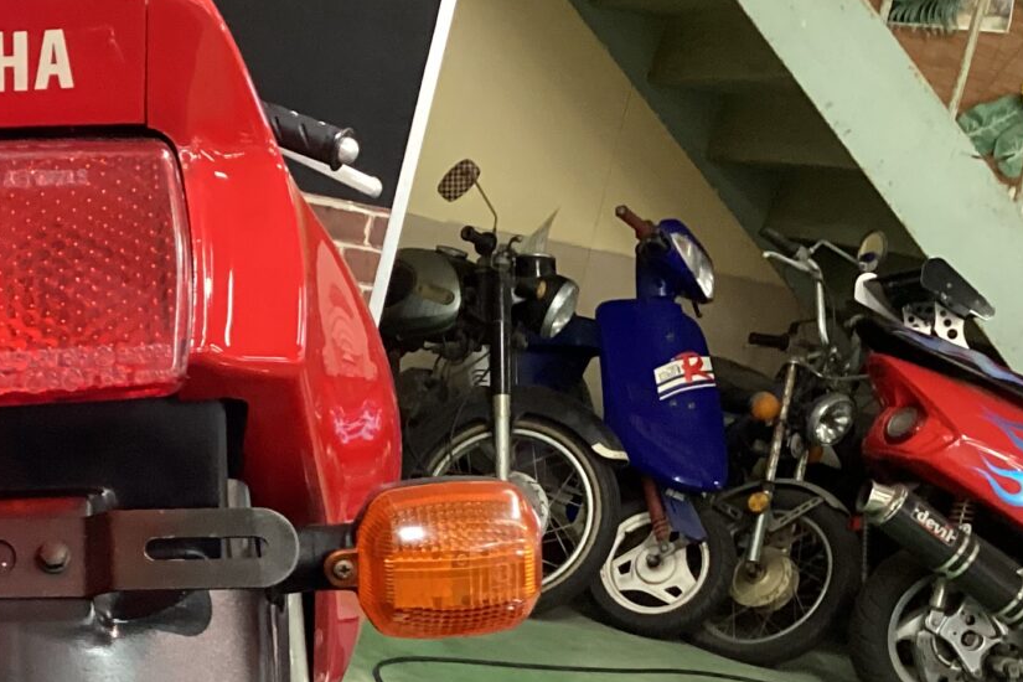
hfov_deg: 25.8
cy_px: 645
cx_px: 26
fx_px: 2131
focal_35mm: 75
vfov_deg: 17.8
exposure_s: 1/40
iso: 250
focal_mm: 3.3
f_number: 2.4
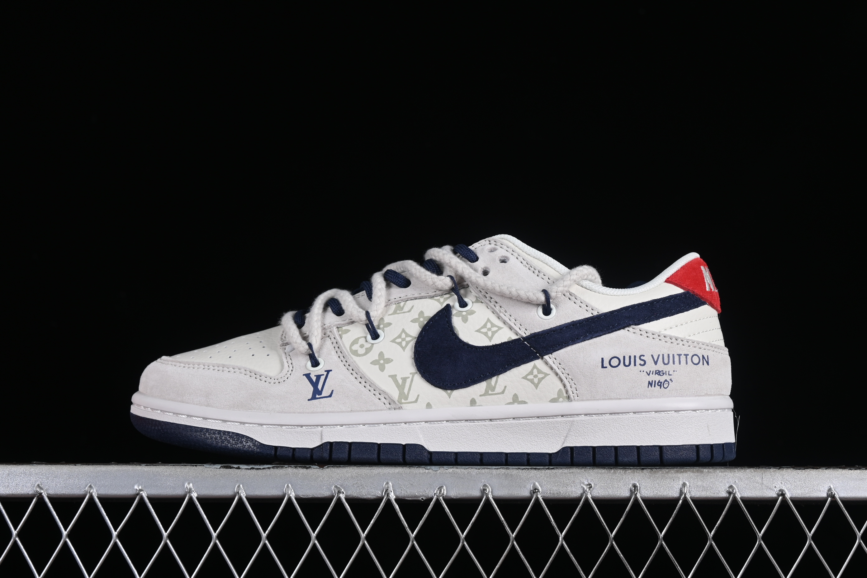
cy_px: 289
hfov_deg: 27.0
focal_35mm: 75
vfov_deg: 18.2
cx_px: 434
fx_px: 1806
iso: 160
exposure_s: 1/80
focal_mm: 50
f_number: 8
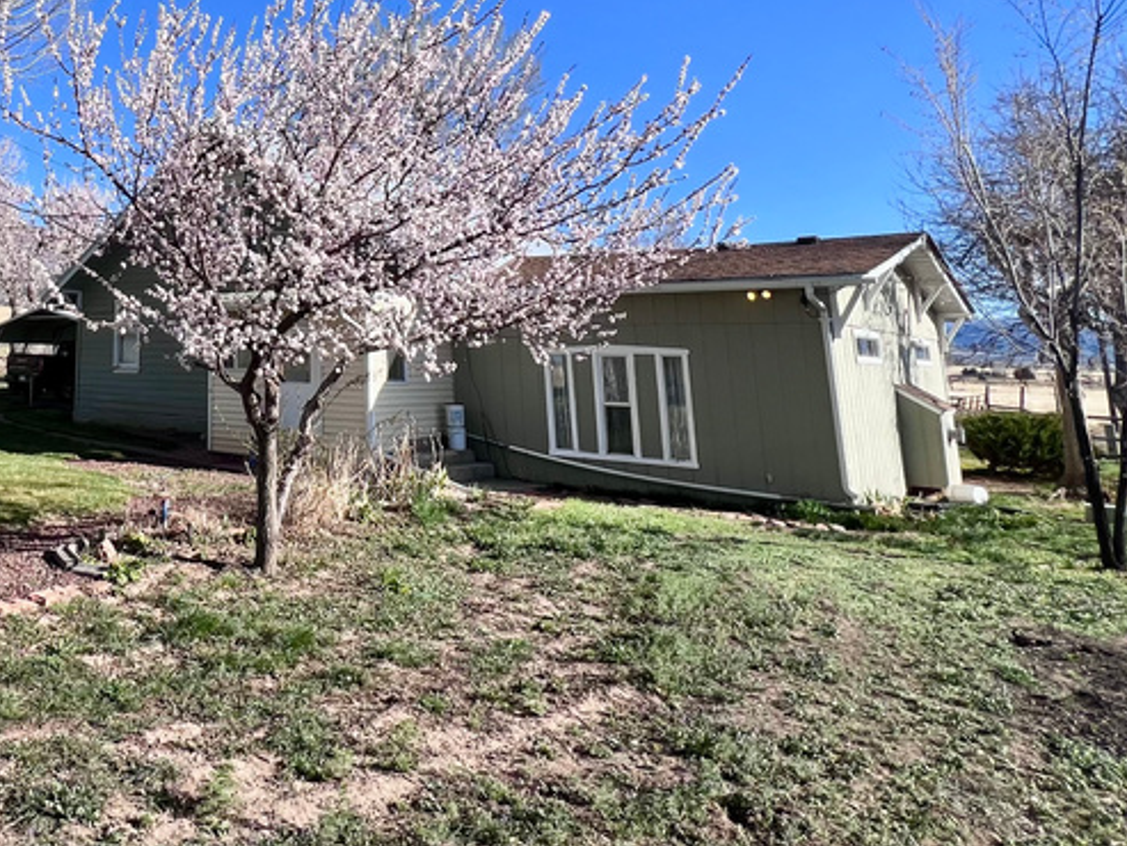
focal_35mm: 27
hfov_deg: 57.9
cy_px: 174
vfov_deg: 48.6
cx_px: 155
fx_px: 879
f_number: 1.8
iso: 32
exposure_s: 1/1206
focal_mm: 1.57
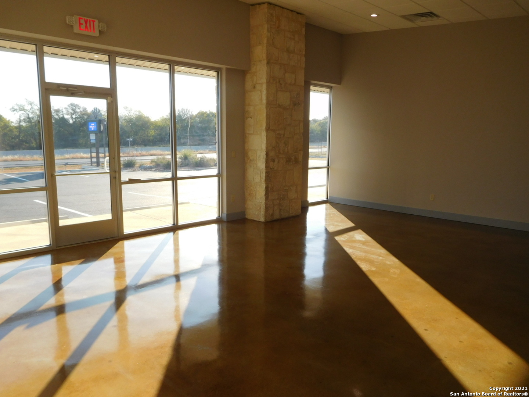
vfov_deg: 54.9
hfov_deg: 69.4
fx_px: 382
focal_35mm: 25
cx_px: 264
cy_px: 198
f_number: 3.4
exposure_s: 1/320
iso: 125
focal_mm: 4.5
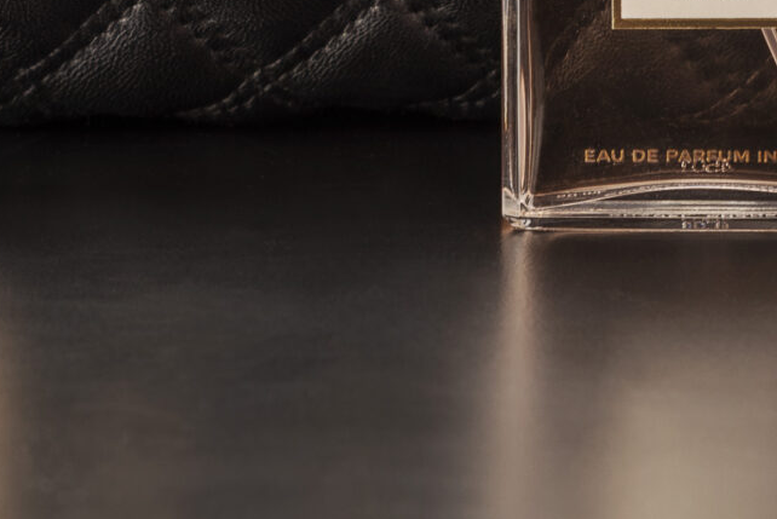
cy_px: -378
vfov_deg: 4.2
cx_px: 148
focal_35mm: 327
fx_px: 7062
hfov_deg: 6.3
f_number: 11
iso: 100
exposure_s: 1/160
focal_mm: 82
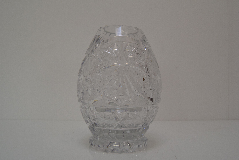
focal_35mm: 33
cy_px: 80
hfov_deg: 57.2
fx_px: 219
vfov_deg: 40.0
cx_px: 120
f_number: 10
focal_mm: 22
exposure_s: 1/400
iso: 1600
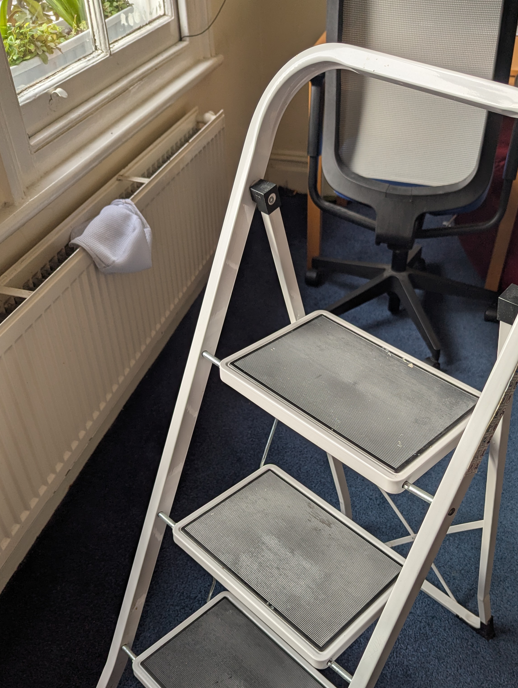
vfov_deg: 55.9
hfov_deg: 43.8
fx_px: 637
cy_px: 441
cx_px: 336
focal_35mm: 32
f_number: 1.85
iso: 45
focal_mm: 6.81
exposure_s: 1/284
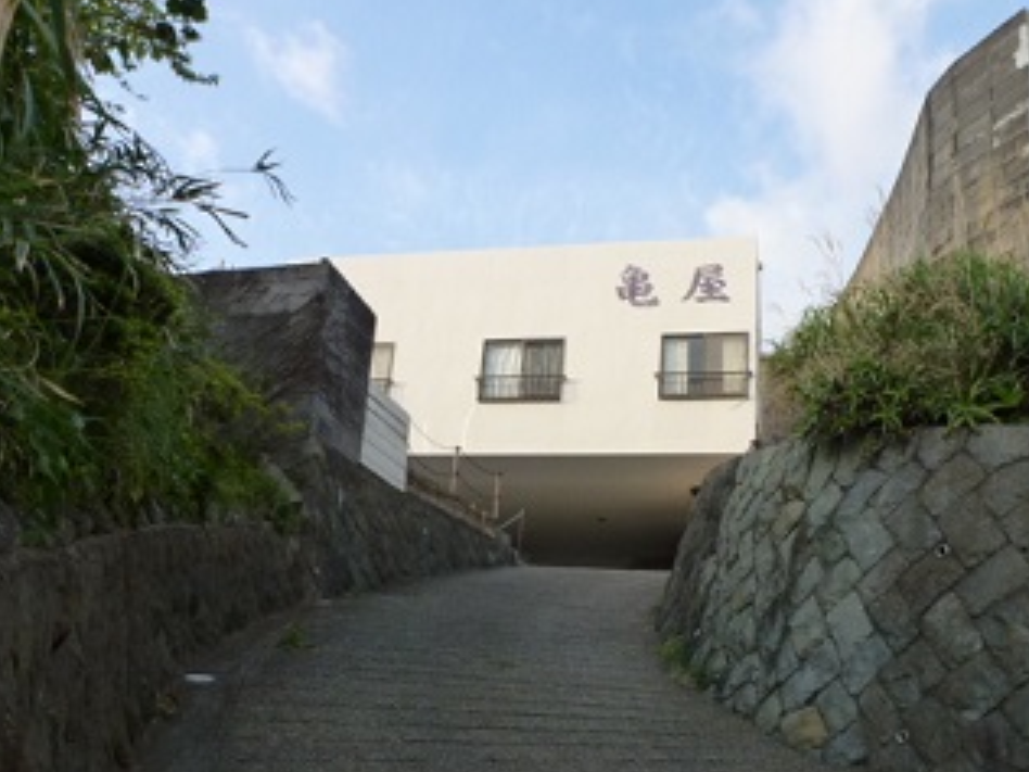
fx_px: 1011
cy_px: 463
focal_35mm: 34
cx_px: 537
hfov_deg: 53.9
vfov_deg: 41.6
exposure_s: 1/200
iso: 160
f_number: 4
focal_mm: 4.3
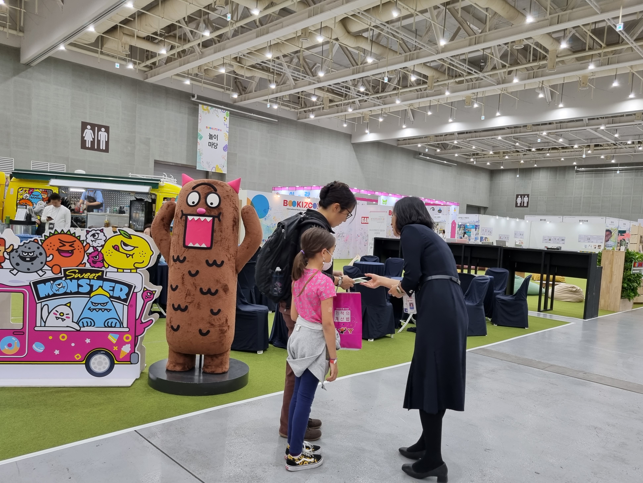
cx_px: 328
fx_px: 502
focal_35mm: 27
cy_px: 248
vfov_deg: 51.3
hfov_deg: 65.3
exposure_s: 1/120
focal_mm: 5.4
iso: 160
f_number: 1.8
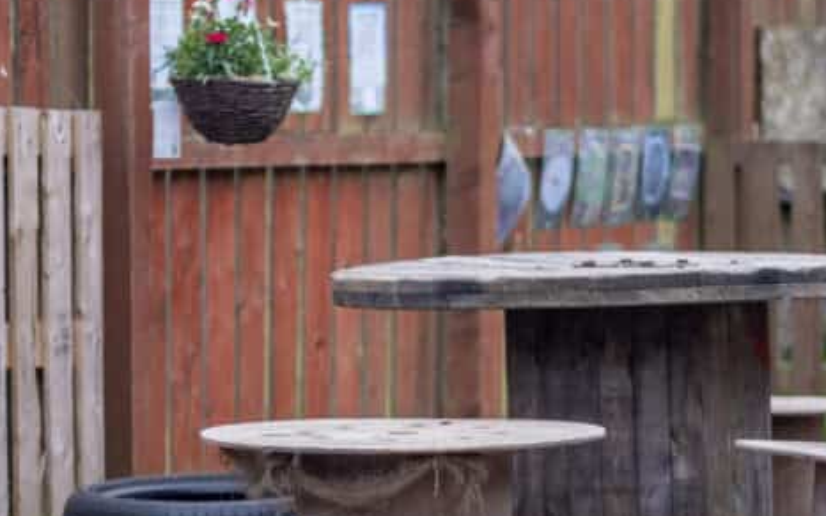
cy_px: 380
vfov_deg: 7.0
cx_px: 404
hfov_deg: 11.2
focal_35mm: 188
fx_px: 4231
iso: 320
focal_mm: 56
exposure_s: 1/2000
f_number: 1.2
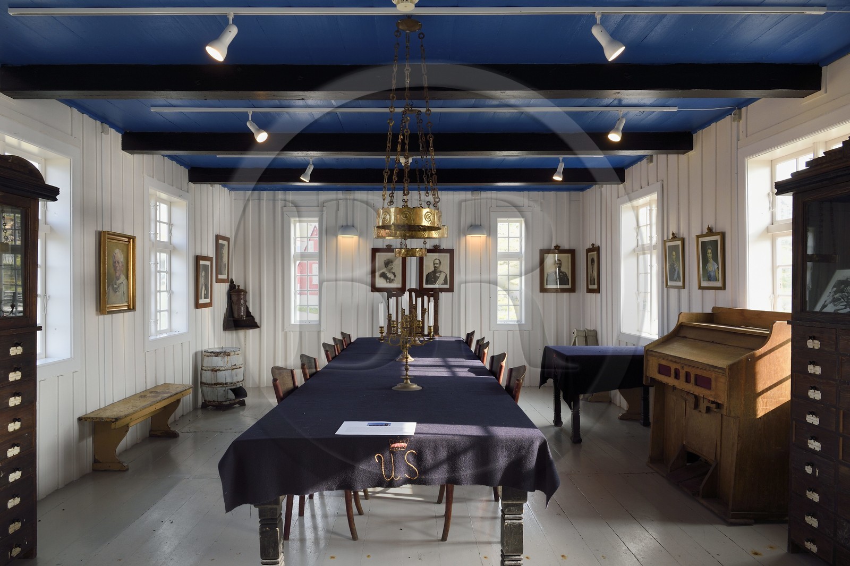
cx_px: 425
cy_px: 283
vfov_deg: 53.1
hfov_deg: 73.8
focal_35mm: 24
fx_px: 566
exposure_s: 1/40
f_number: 11
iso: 400
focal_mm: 24
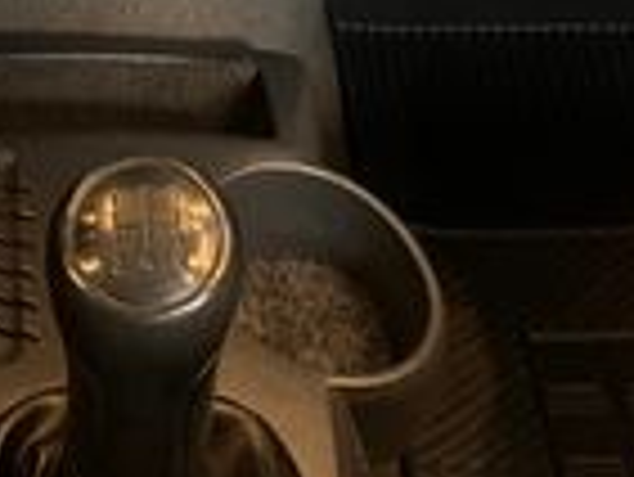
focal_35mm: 87
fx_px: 1595
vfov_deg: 15.9
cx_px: 166
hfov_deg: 22.3
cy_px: -198
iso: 800
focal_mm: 5.7
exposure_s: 1/30
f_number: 1.5
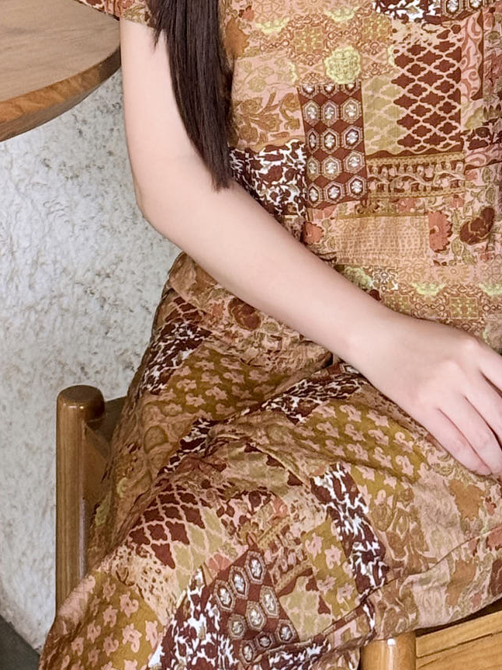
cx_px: 277
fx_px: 3036
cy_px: 221
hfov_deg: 9.5
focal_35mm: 157
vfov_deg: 12.6
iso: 100
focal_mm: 6.76
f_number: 1.8
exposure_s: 1/60
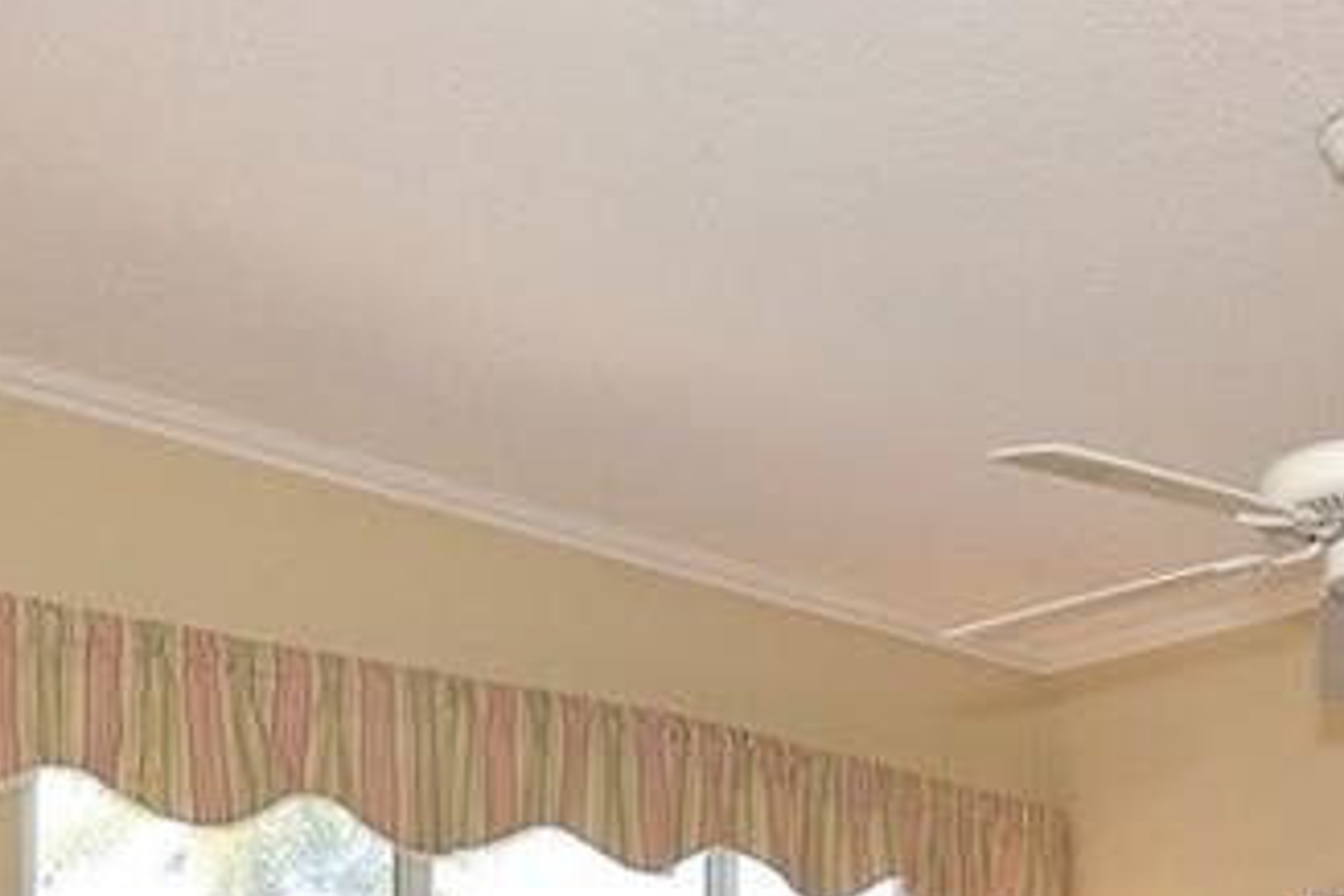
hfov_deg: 41.4
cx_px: 888
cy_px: 1171
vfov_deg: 24.8
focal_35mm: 47
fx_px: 1755
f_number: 4
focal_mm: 10
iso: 250
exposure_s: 1/60
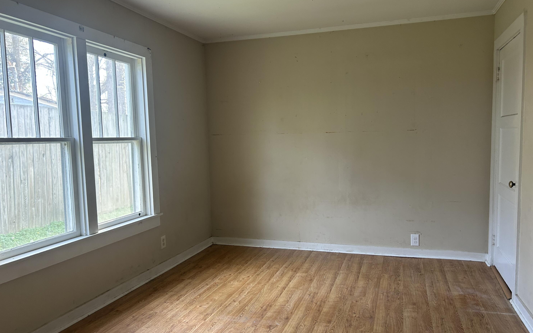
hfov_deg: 66.5
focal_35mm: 28
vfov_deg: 44.5
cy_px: 181
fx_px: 407
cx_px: 270
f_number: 1.5
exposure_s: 1/74
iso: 125
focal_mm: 5.7
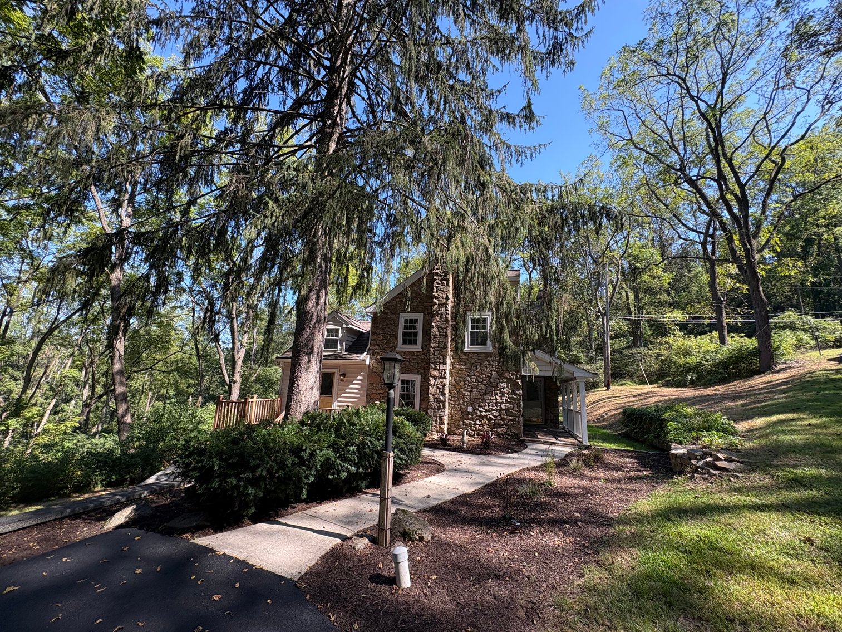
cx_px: 421
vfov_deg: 85.7
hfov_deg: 102.1
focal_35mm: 14
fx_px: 341
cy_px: 316
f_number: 2.2
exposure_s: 1/276
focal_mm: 2.22
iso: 50
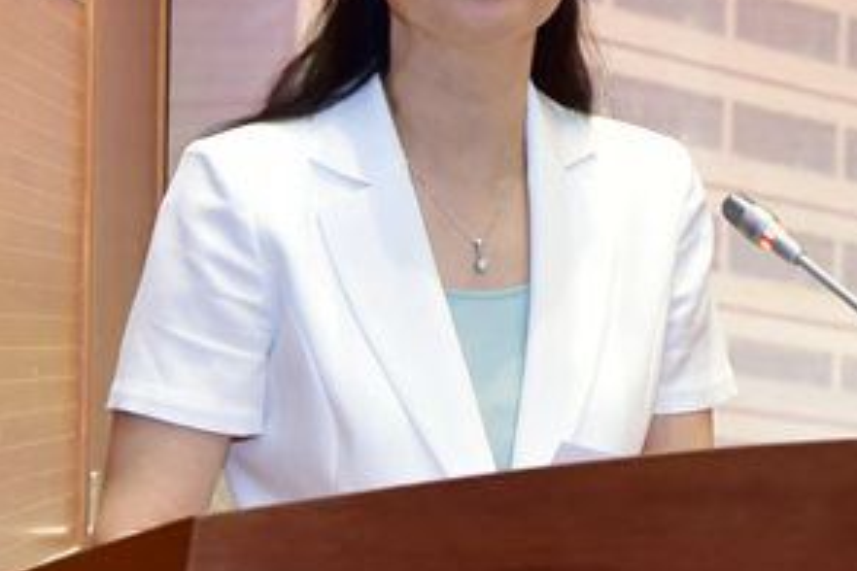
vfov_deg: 27.5
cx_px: 493
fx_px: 1119
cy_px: 50
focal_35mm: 47
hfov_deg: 41.8
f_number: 4
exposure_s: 1/60
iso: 800
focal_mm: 23
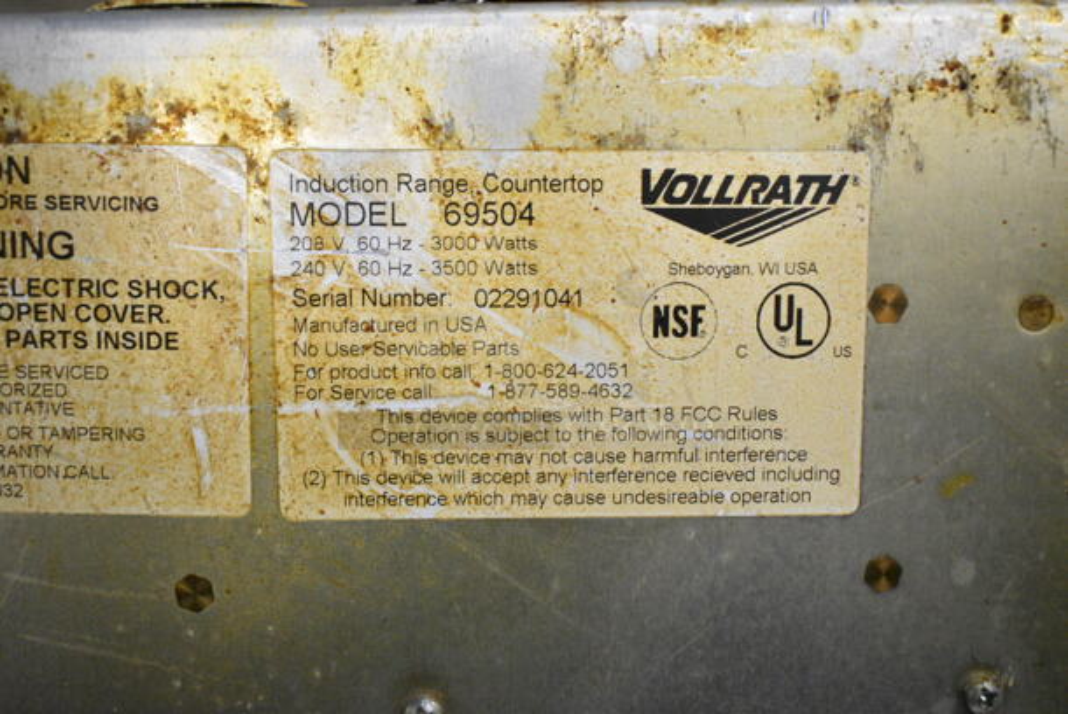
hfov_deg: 46.4
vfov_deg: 32.0
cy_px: 357
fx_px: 1247
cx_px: 534
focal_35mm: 42
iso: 6400
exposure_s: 1/125
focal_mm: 28
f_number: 5.6
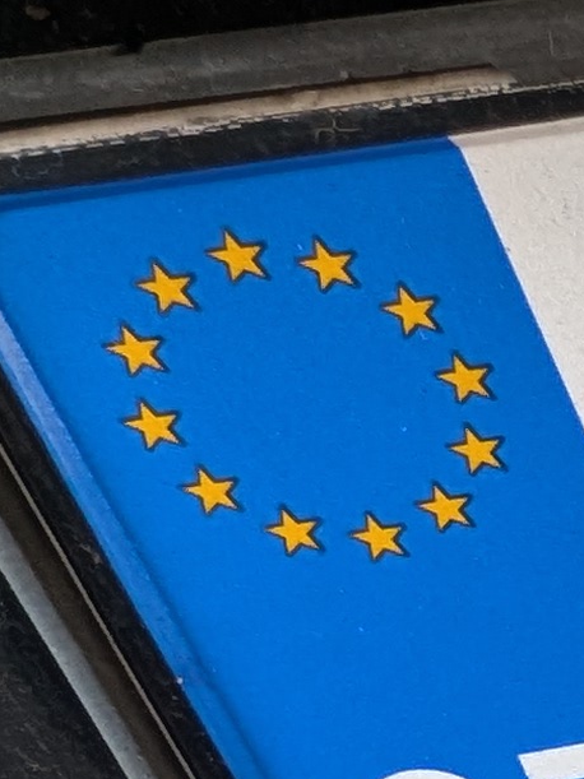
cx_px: 1967
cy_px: 857
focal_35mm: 87
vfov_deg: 21.4
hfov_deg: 9.9
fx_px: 1958
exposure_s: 1/52.8
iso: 45
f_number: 2.2
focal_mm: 1.95
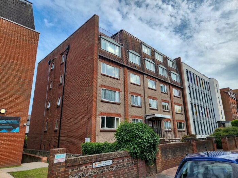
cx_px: 119
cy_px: 89
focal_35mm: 23
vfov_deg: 58.9
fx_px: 158
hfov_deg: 73.9
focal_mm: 5.4
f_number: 1.8
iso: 20
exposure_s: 1/1126
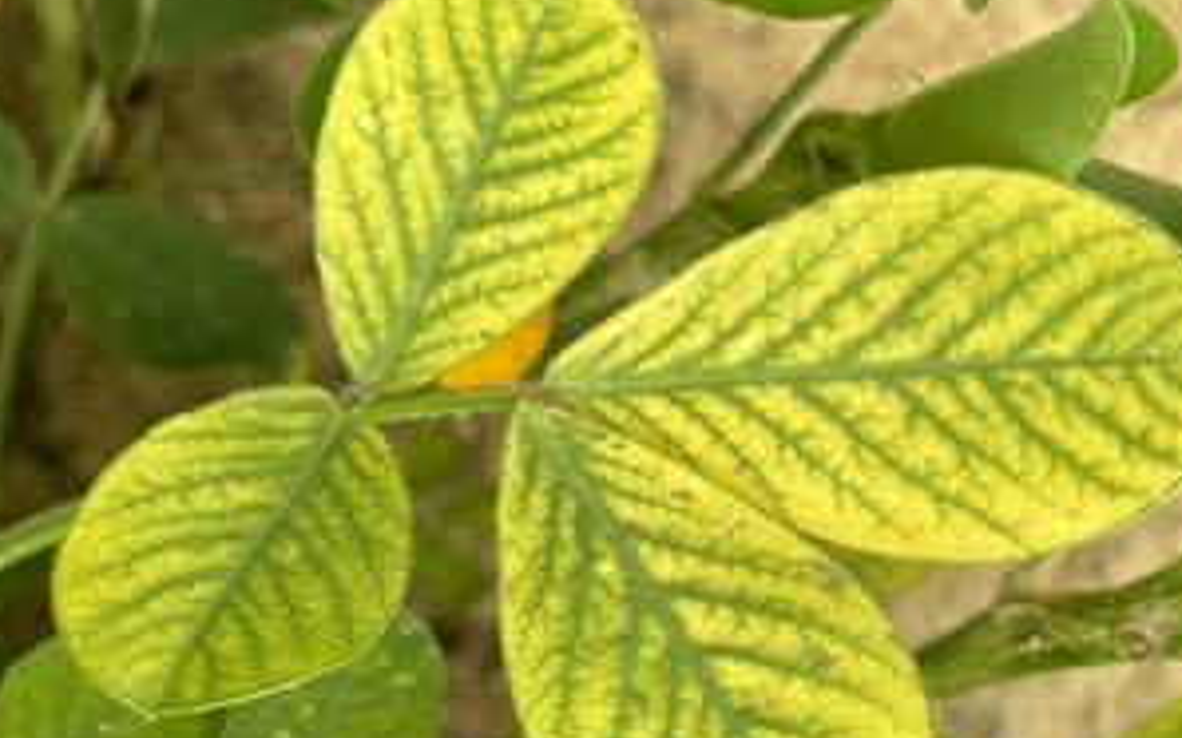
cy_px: 405
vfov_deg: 17.6
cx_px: 639
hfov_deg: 27.8
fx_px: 2383
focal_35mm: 74
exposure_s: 1/1248
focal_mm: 5.96
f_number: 1.6
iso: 32
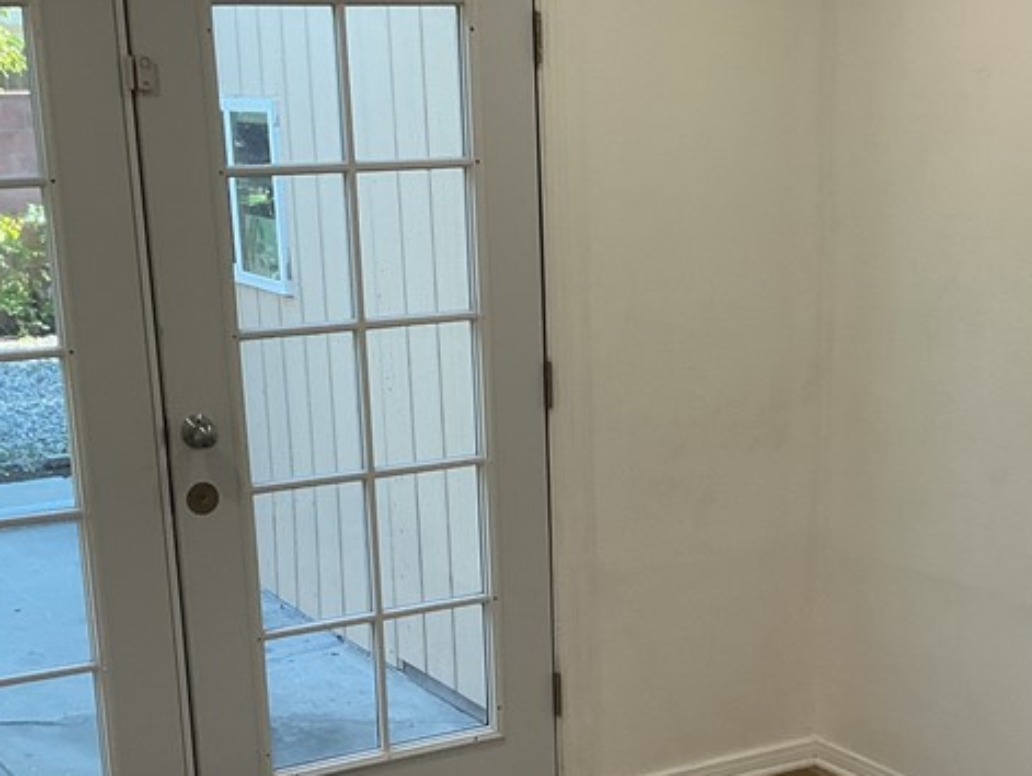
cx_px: 605
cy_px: 625
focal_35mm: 63
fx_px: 1880
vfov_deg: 23.0
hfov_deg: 30.6
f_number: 1.8
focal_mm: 3
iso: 40
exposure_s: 1/120
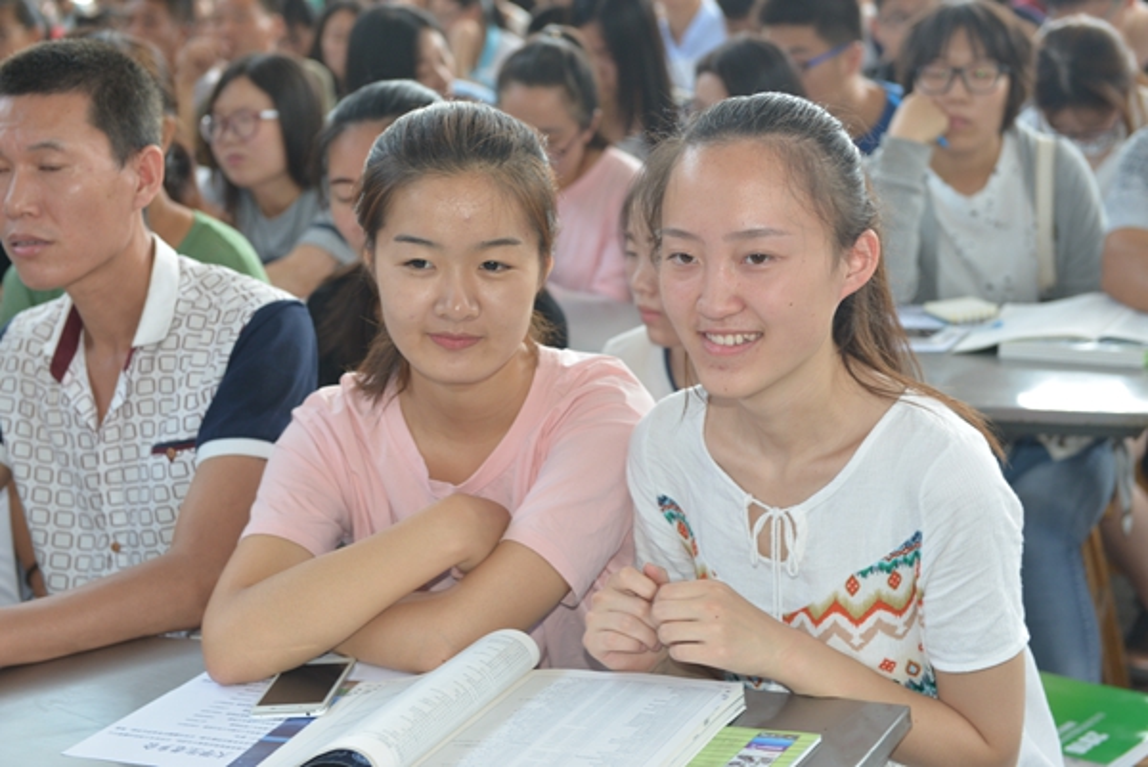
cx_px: 574
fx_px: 2234
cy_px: 384
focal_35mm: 70
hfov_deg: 28.8
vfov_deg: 19.5
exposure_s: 1/60
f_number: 5
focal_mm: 70
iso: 800
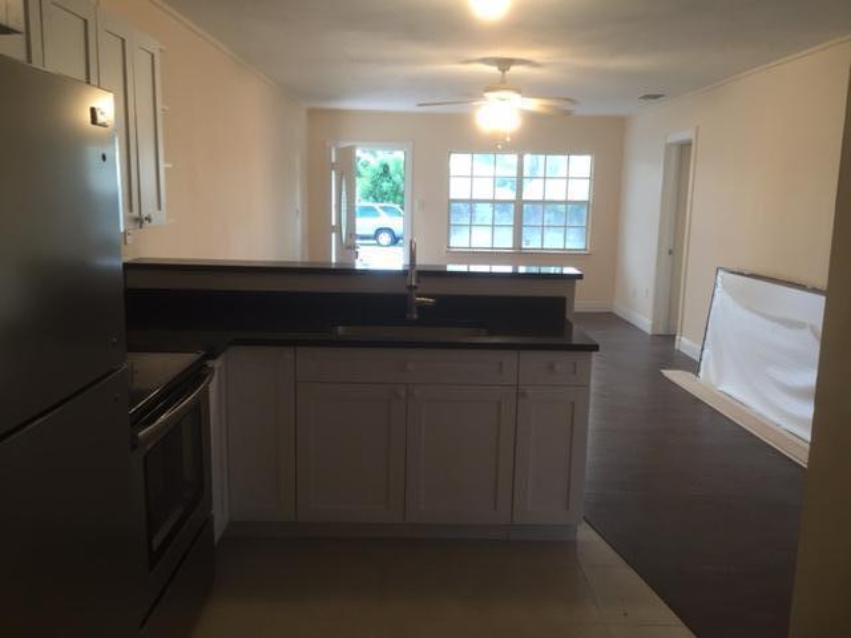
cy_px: 319
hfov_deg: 61.7
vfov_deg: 48.2
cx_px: 426
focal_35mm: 29
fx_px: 713
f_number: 2.2
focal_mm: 4.15
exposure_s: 1/30
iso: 80
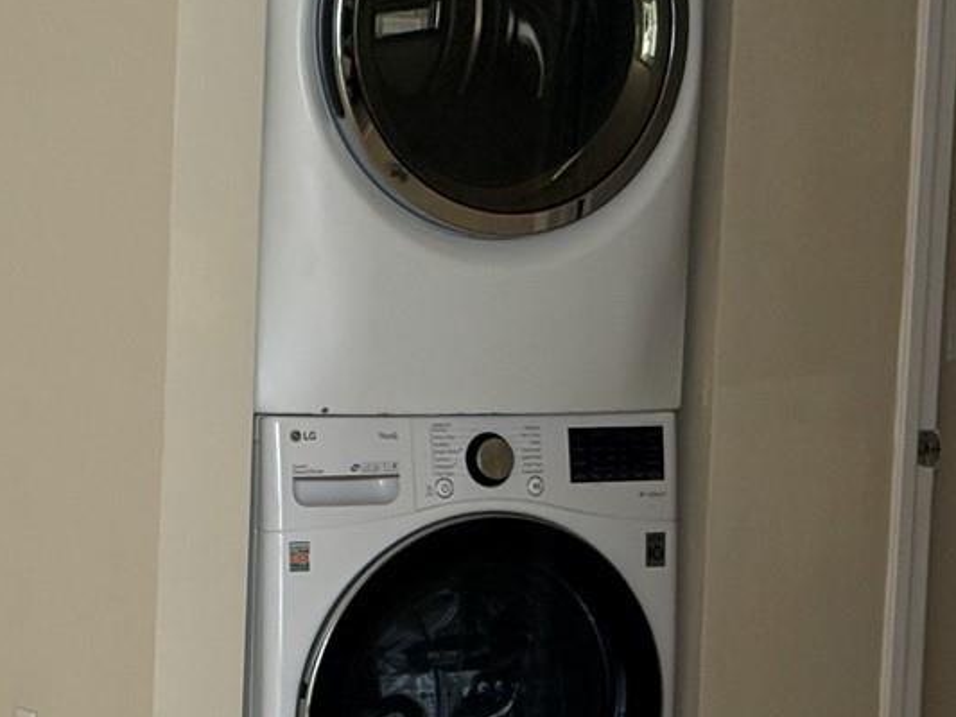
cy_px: 520
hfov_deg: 13.6
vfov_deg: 10.3
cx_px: 109
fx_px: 3978
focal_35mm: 144
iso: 200
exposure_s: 1/141
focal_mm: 6.76
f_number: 1.78
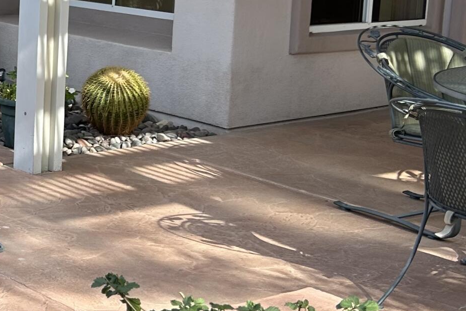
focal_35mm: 87
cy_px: 39
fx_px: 1126
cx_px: -128
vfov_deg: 15.6
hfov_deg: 21.3
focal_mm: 5.7
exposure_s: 1/1412
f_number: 1.5
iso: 50
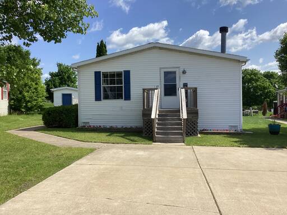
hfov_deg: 58.4
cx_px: 144
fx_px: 257
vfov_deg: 45.4
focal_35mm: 31
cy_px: 108
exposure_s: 1/1567
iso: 25
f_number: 2.4
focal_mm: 3.3
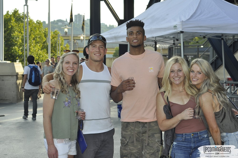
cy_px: 79
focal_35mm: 75
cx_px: 119
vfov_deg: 18.1
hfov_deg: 27.0
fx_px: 495
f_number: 7.1
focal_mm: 50
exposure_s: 1/200
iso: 200
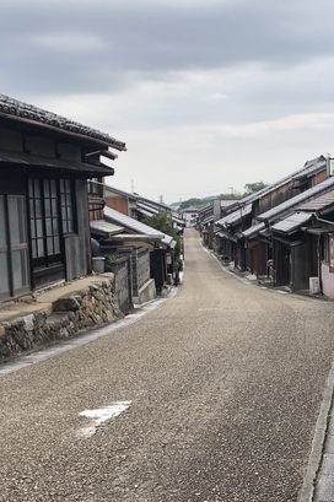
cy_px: 265
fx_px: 795
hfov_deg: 23.6
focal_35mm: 57
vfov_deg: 35.1
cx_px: 226
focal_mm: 4
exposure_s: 1/666
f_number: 1.8
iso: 20
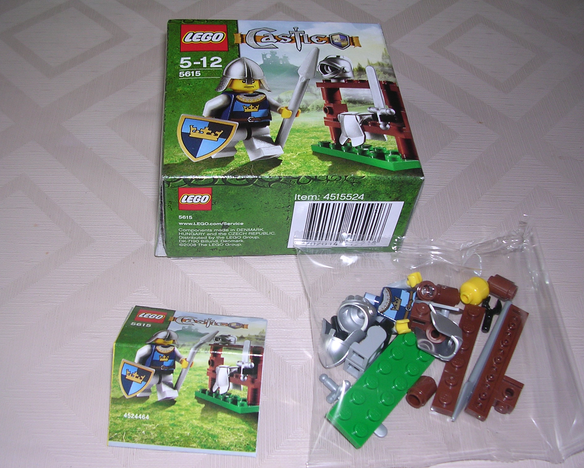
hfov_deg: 45.8
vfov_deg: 37.3
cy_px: 232
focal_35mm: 40
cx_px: 291
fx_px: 691
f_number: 2.8
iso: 100
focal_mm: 5.8
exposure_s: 1/60.1
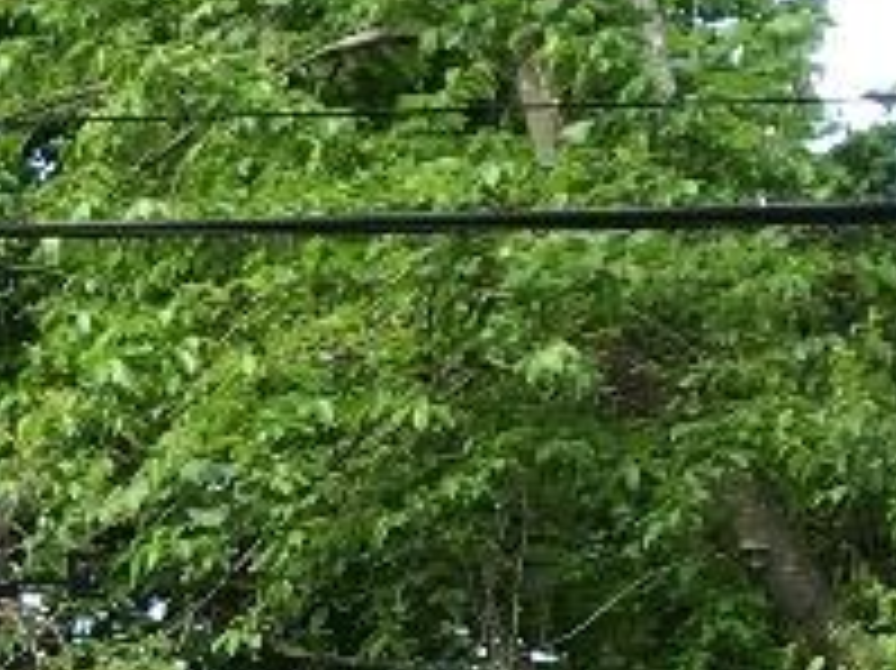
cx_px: -991
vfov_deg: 6.4
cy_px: 2073
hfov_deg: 8.8
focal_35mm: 210
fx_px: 5432
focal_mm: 4.15
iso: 25
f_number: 2.2
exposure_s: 1/131
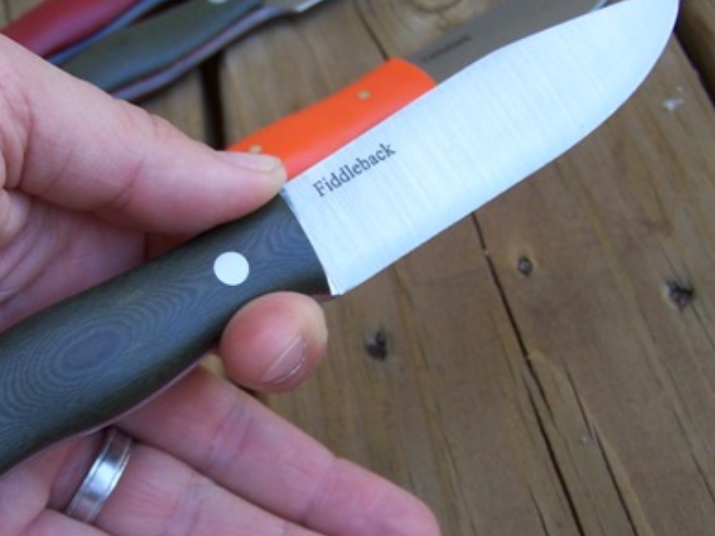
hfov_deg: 27.2
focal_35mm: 71
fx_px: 1467
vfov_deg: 20.7
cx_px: 238
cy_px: 287
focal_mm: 7.1
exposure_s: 1/125
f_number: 2.9
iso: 80
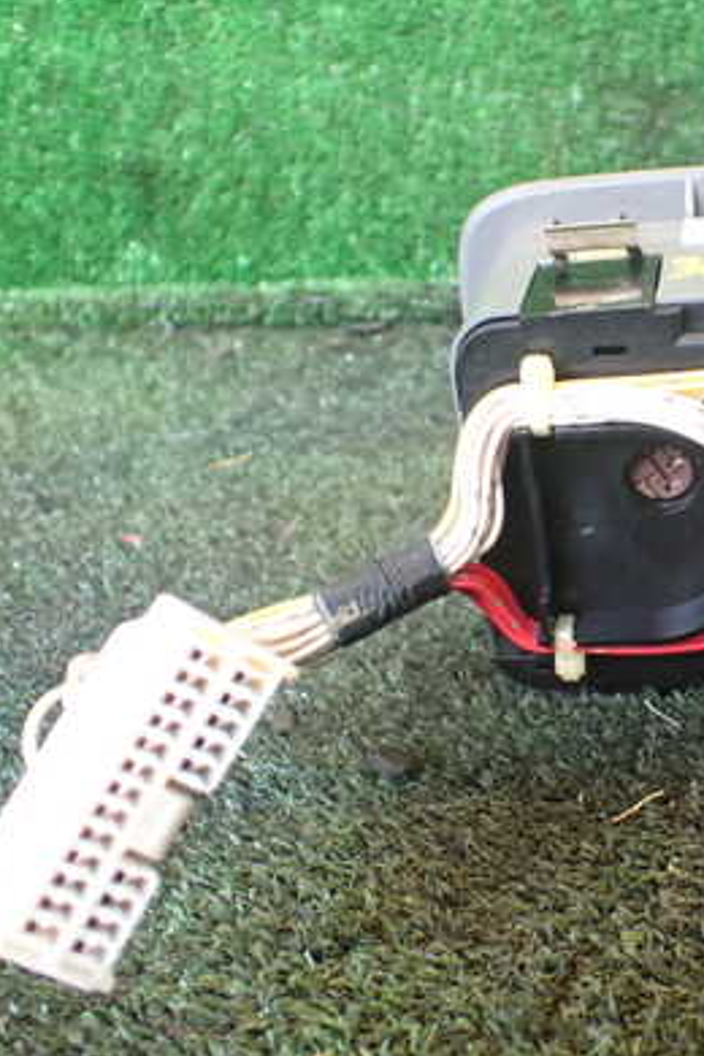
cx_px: 674
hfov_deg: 26.8
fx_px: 1408
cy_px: 479
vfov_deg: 41.1
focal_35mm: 48
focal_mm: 5.4
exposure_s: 1/80
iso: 800
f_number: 2.3
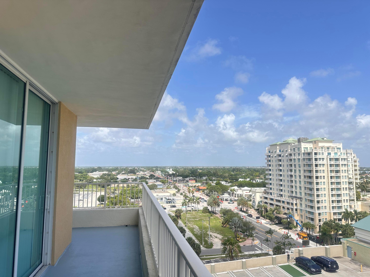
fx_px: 257
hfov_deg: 71.6
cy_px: 138
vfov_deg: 56.8
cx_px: 185
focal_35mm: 24
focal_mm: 6.86
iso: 80
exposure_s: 1/2882
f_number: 1.78
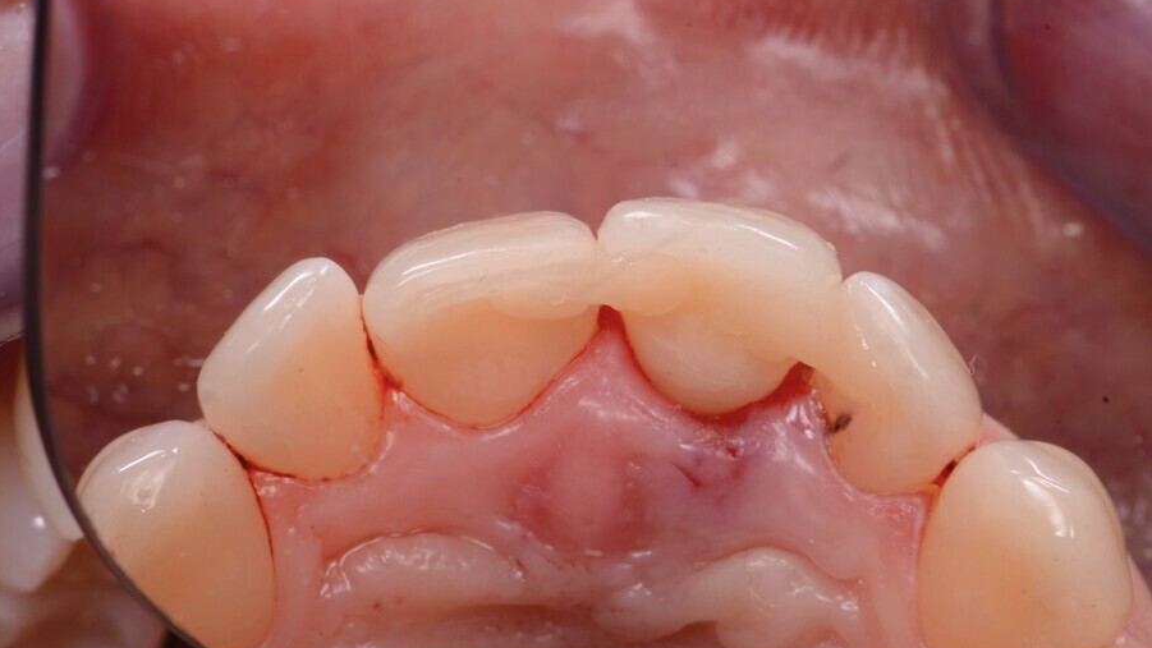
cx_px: 577
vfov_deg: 7.3
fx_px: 5057
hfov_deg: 13.0
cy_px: 307
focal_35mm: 166
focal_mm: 105
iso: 200
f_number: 22
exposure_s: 1/100
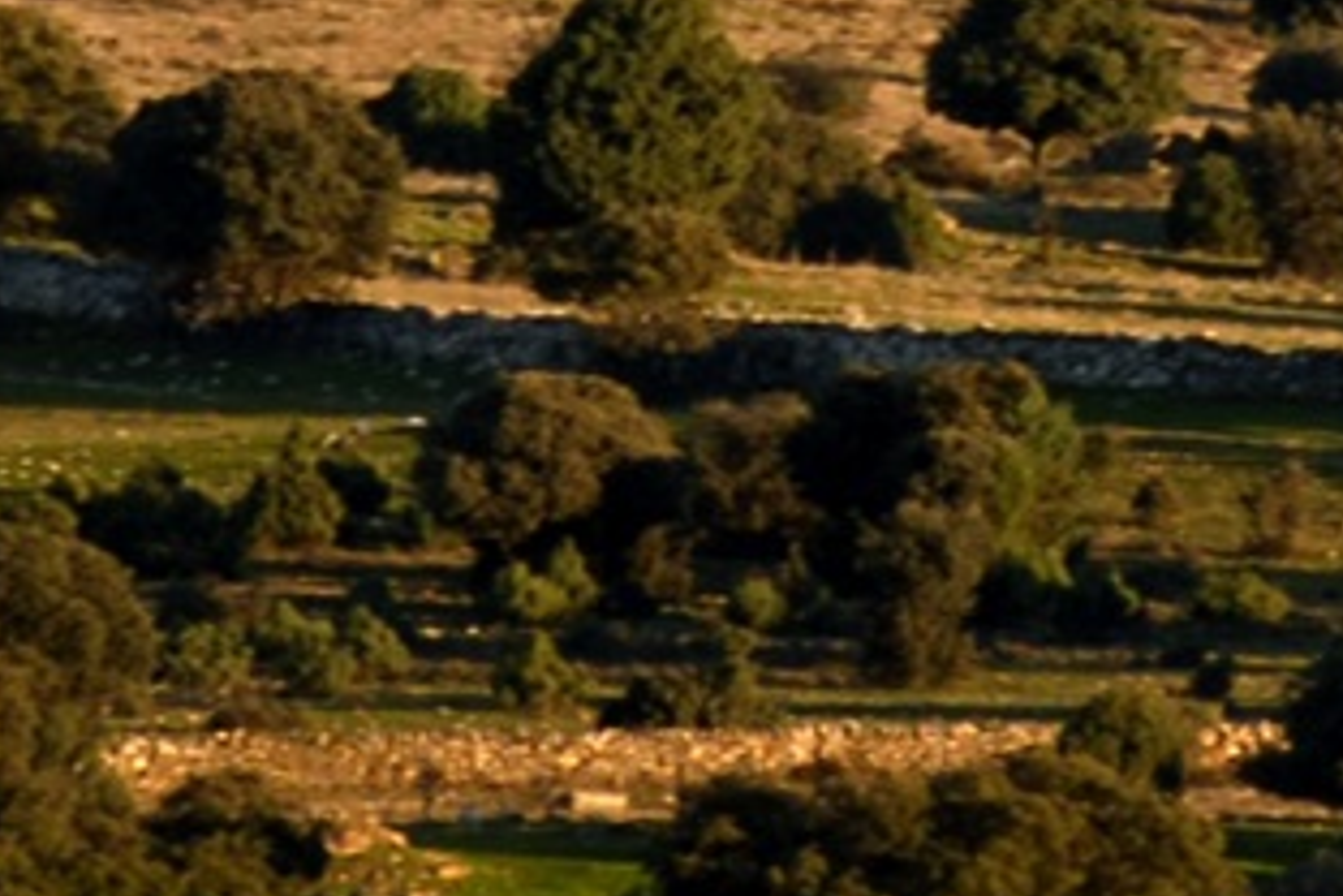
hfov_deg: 1.1
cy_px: -924
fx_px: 71658
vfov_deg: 0.7
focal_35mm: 1921
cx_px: 1287
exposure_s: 1/160
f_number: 6.3
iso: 100
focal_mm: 200
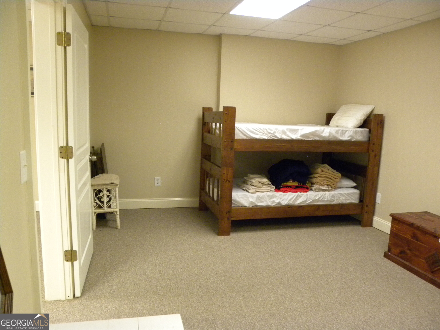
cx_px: 220
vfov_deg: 48.2
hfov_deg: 61.7
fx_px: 369
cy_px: 165
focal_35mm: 29
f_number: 2.8
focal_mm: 5.2
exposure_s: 1/22.2
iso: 400
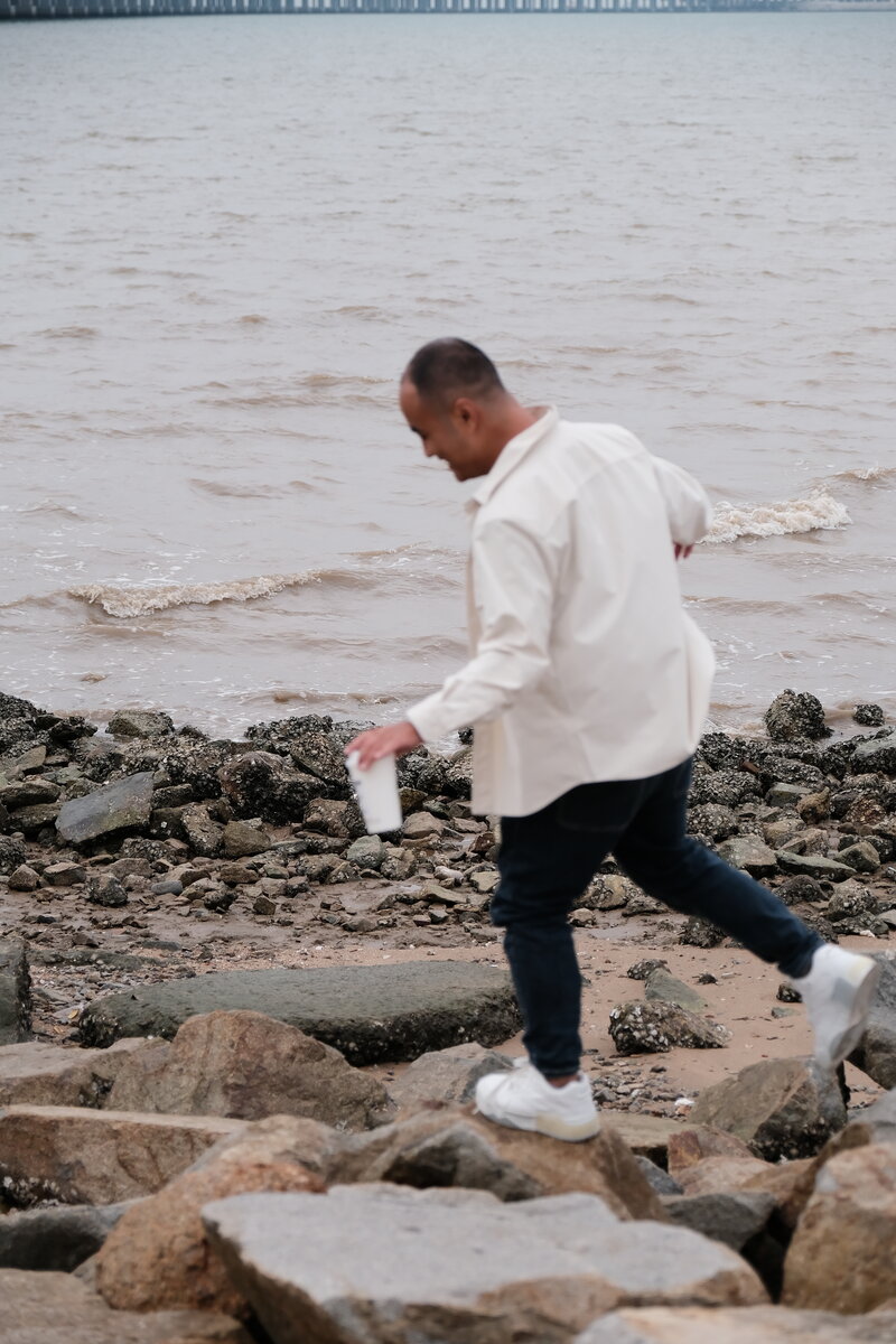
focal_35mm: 77
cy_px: 672
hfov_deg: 17.7
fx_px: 2874
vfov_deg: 26.3
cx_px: 448
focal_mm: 51.6
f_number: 2.8
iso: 400
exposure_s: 1/3000
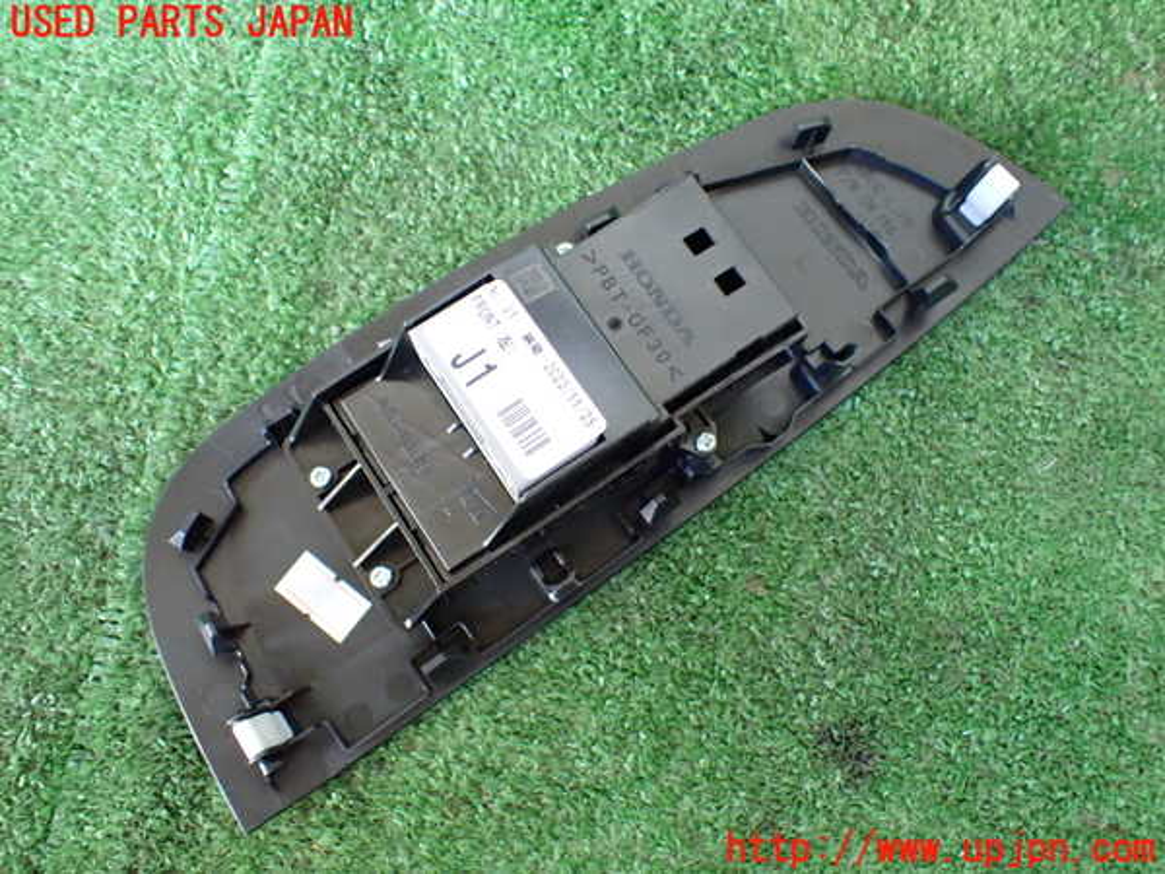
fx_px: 1010
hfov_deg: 60.0
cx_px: 582
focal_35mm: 30
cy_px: 437
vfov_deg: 46.8
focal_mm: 5.4
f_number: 2.3
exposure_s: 1/80
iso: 800
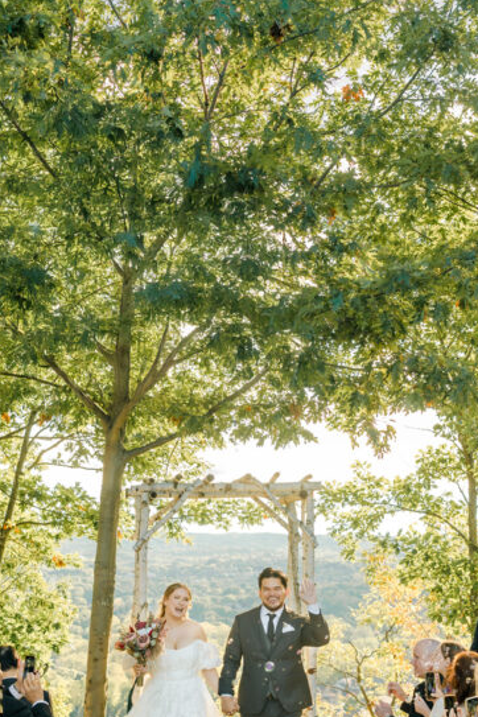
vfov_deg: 30.4
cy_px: 458
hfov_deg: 20.6
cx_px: 205
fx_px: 1314
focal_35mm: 66
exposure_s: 1/500
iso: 200
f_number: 3.2
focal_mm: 35
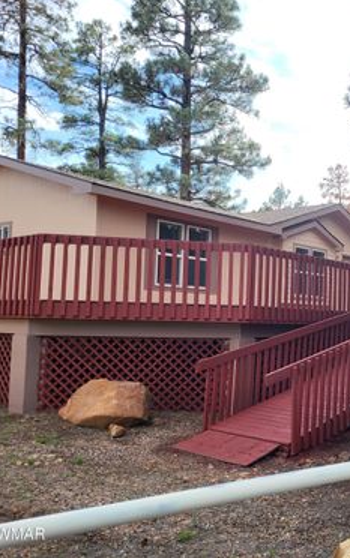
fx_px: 564
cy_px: 278
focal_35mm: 37
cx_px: 314
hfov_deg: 32.8
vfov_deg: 52.7
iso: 40
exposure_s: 1/1105
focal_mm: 5.4
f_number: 1.8
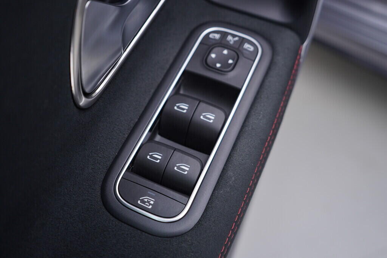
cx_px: 194
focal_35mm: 36
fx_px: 387
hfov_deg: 53.1
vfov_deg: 36.9
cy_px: 129
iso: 125
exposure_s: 1/50
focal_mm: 24
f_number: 3.2
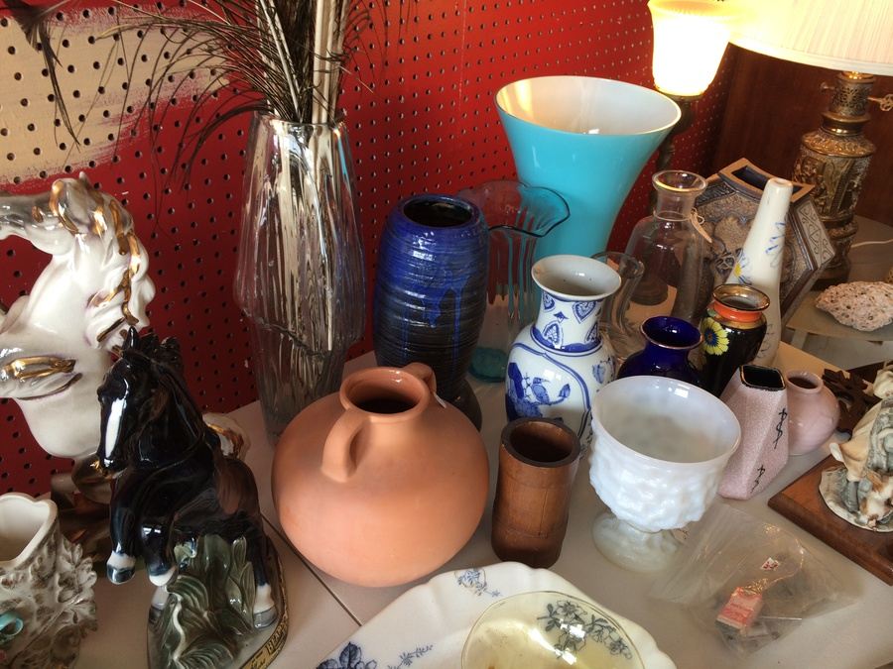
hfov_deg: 60.0
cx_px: 446
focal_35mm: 30
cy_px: 334
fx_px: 774
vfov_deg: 46.8
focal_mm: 4.12
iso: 32
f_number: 2.2
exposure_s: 1/60
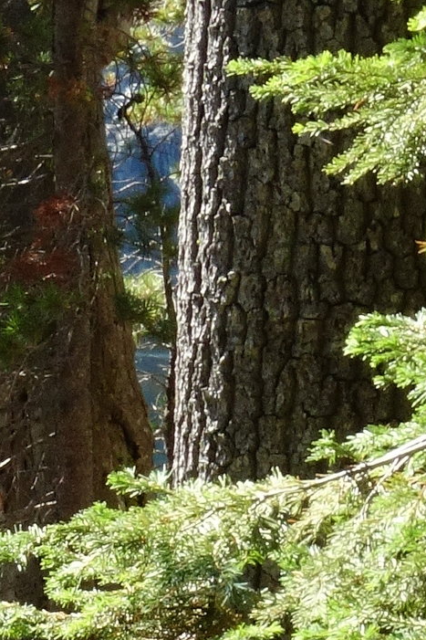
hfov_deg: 6.6
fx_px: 3516
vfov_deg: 10.4
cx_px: -583
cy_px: 418
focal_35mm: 198
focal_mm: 13.75
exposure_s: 1/30
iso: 400
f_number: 11
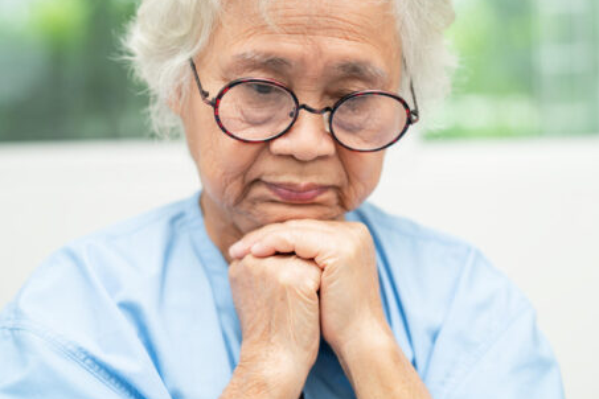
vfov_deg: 19.7
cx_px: 307
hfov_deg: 29.2
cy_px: 162
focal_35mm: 69
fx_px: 1148
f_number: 1.8
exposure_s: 1/250
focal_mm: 50
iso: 100
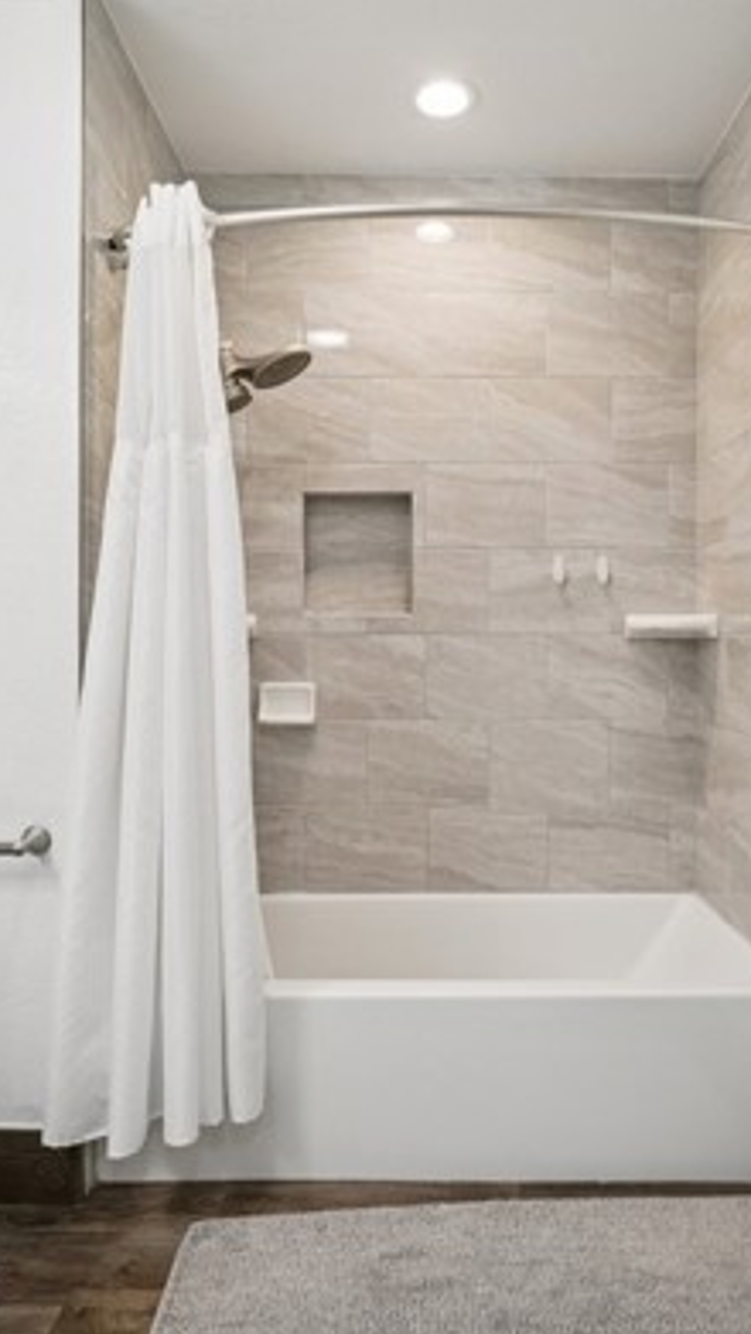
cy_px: 614
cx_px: 416
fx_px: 849
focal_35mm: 24
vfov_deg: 76.2
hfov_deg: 47.6
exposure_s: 1/30
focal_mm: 14
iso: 320
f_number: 8
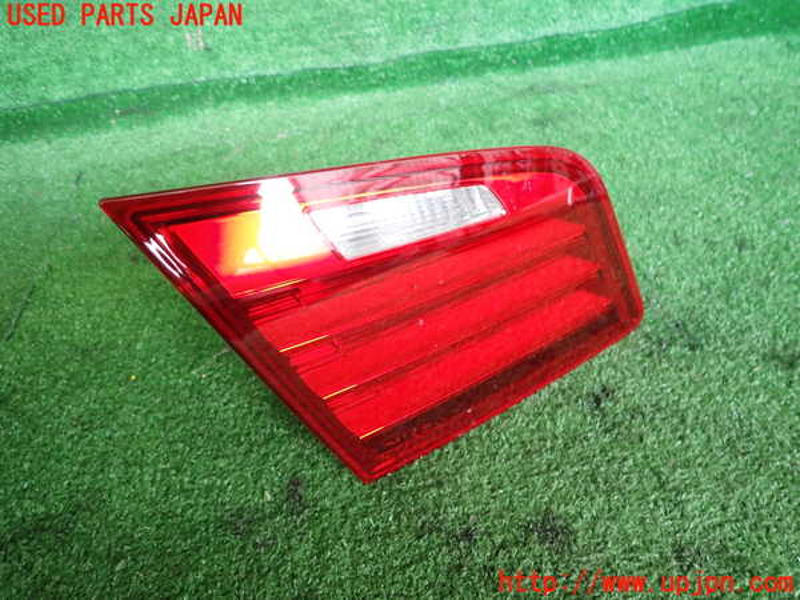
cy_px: 300
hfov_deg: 69.4
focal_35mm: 25
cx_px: 400
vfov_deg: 54.9
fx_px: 578
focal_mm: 4.5
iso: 200
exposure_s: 1/50
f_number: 2
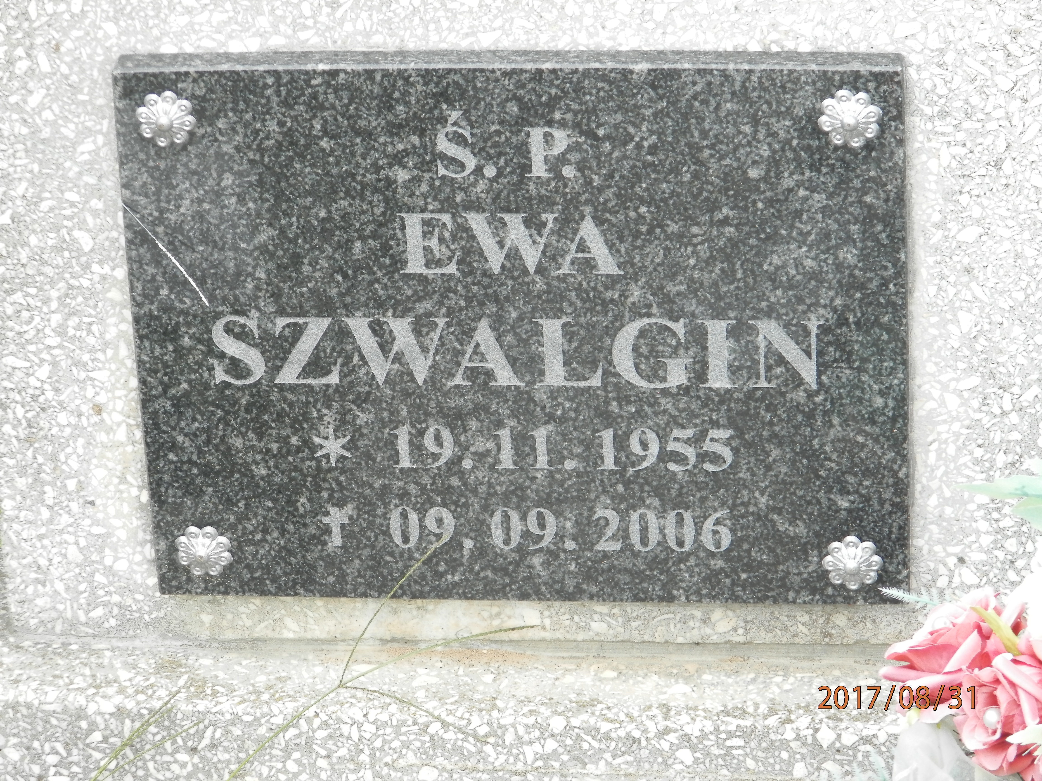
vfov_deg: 9.7
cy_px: 390
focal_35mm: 153
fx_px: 4606
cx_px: 521
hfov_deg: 12.9
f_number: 4.9
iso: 100
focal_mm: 27.4
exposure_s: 1/80
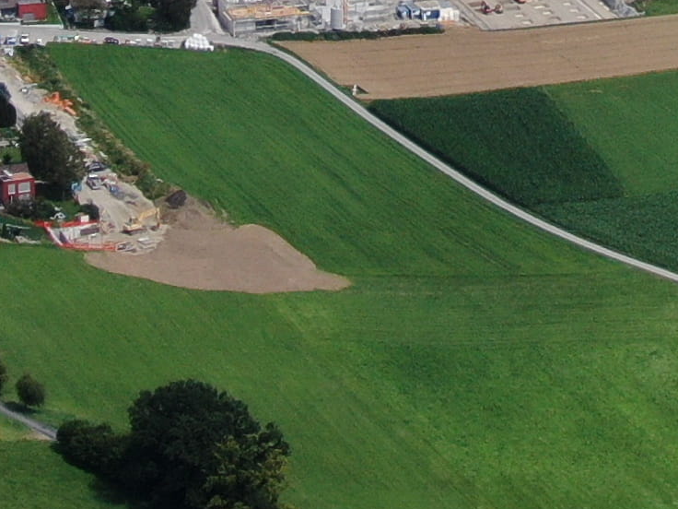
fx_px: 4152
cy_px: -500
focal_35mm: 212
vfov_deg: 6.8
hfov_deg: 9.3
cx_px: 582
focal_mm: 6.77
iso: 100
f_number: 3.4
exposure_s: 1/1000
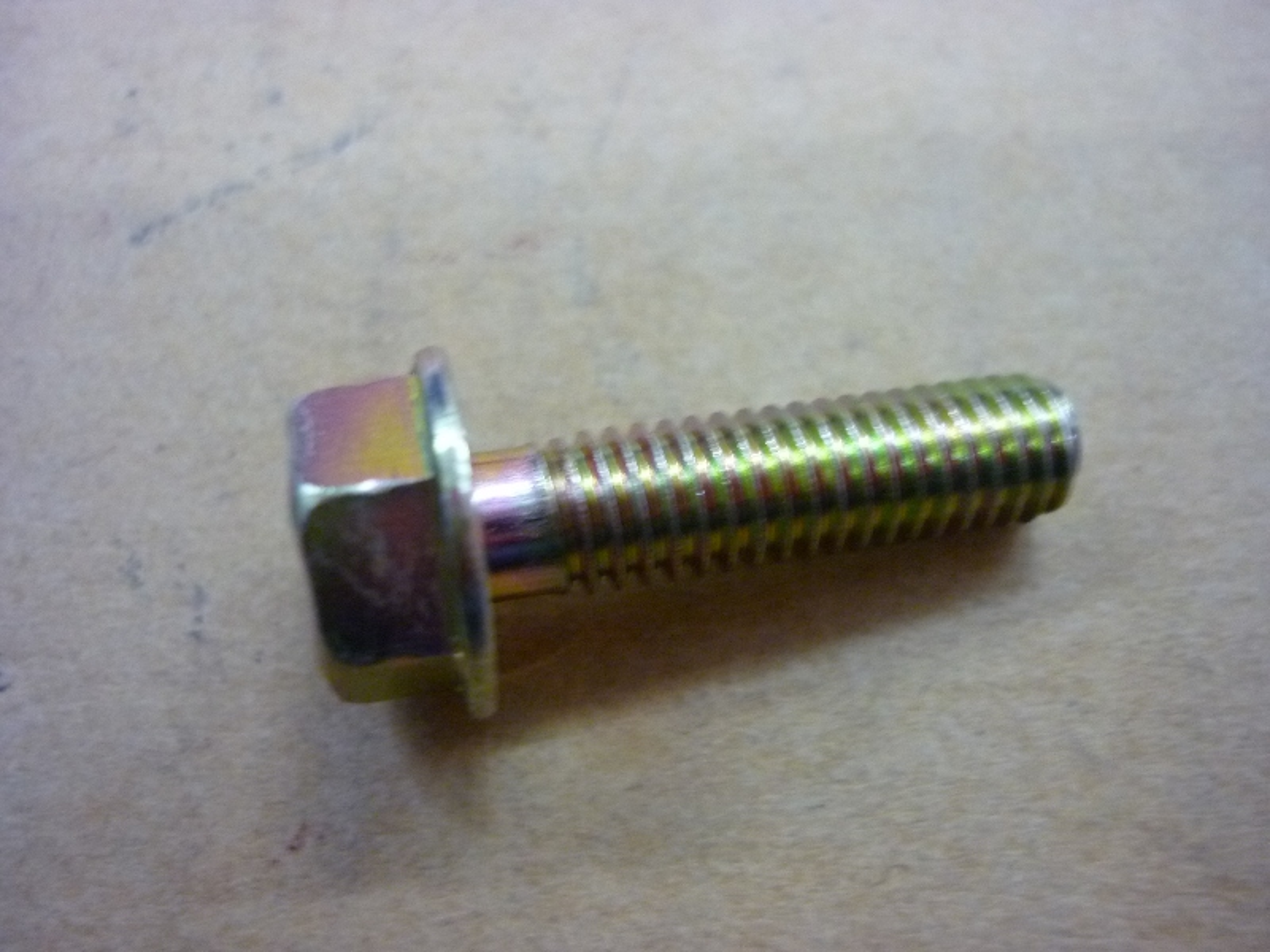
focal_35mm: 33
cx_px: 635
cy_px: 476
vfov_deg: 42.9
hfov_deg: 55.4
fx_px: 1211
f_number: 2.8
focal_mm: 5.5
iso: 400
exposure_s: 1/13
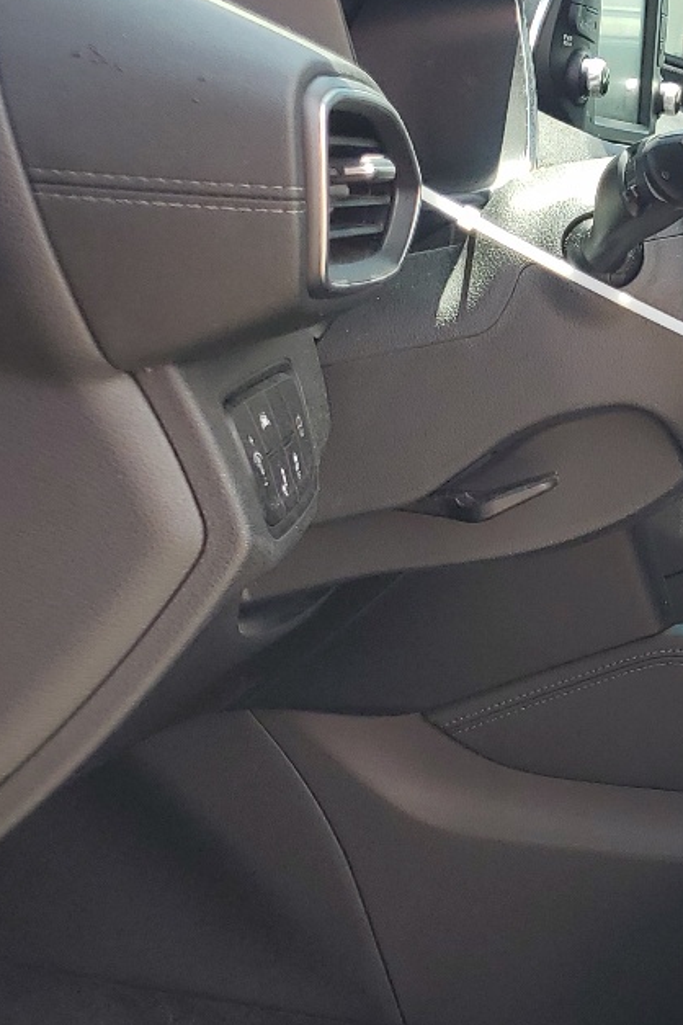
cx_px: 1194
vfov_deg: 29.1
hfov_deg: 16.7
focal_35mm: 69
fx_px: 1963
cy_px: 669
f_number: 1.5
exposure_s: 1/357
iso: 50
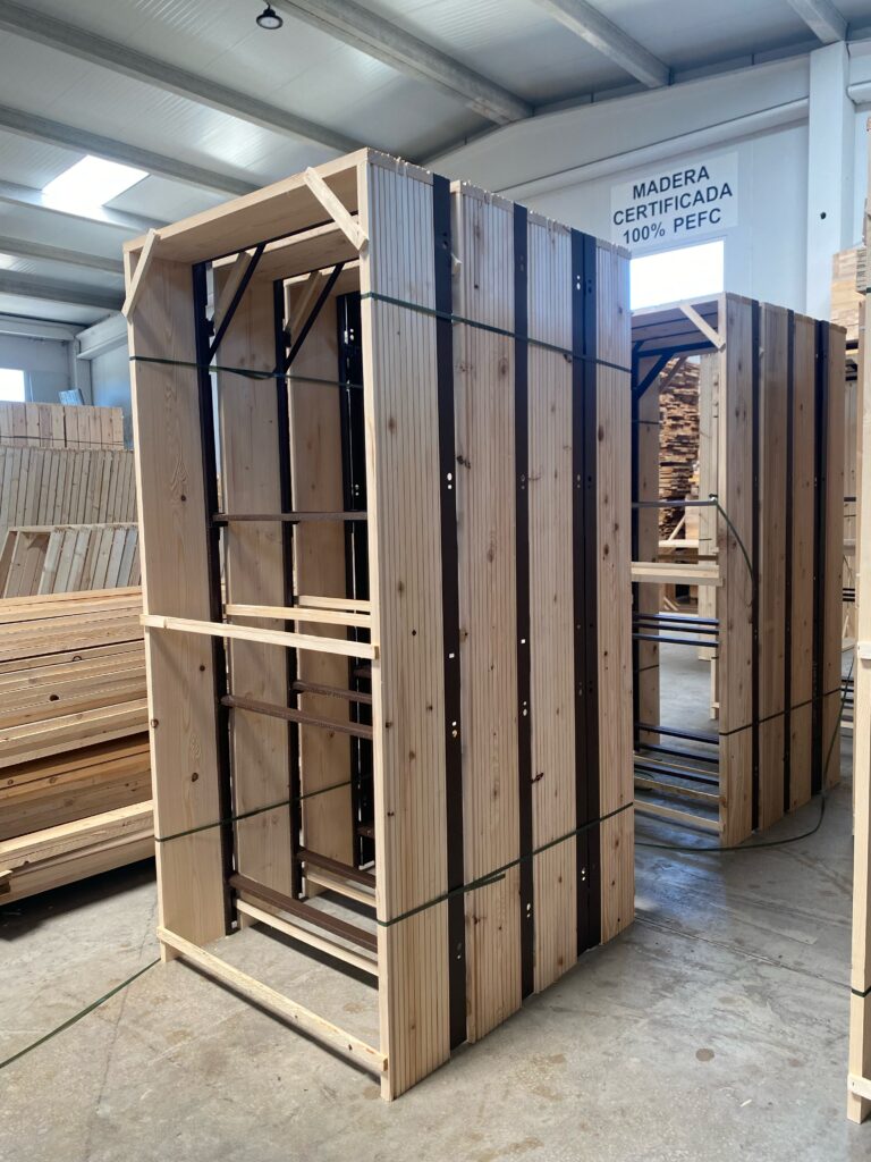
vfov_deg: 67.3
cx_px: 436
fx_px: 872
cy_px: 581
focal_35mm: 26
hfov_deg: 53.1
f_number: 1.8
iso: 125
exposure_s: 1/121
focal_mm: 4.25
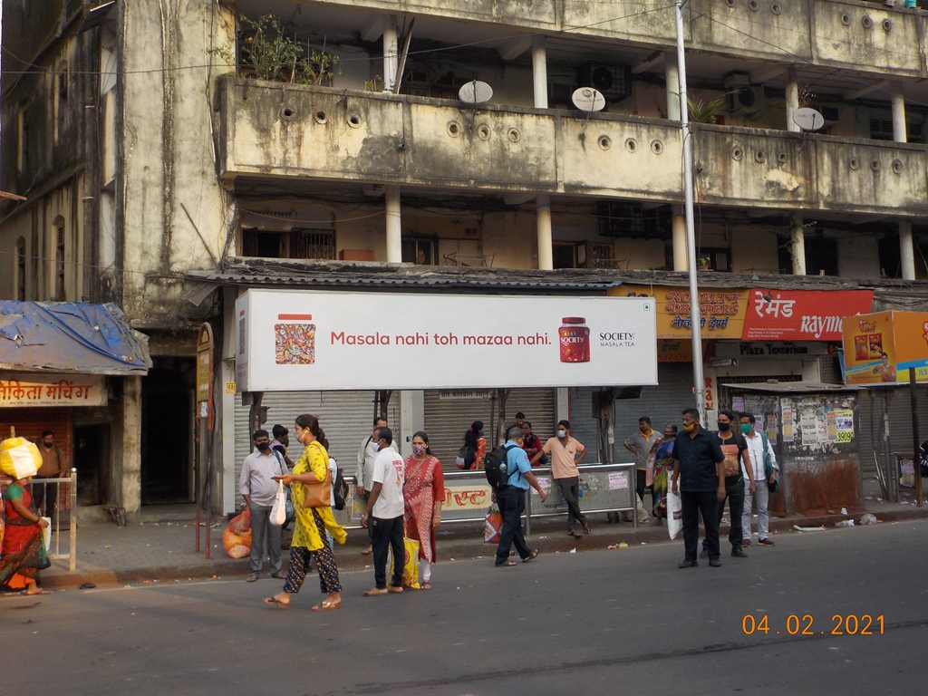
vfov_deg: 37.7
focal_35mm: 38
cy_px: 348
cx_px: 464
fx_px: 1019
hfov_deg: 49.0
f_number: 3.7
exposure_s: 1/160
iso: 125
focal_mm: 5.2
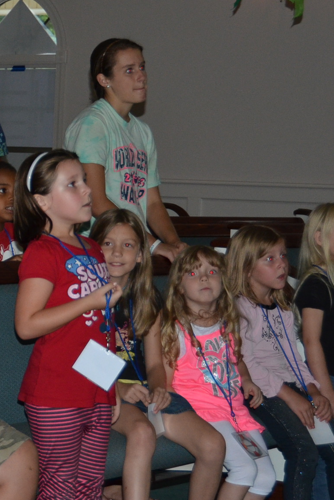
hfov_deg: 10.0
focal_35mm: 134
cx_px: -132
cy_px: 208
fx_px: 1864
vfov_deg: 15.3
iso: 800
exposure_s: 1/60
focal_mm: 42
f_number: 4.5
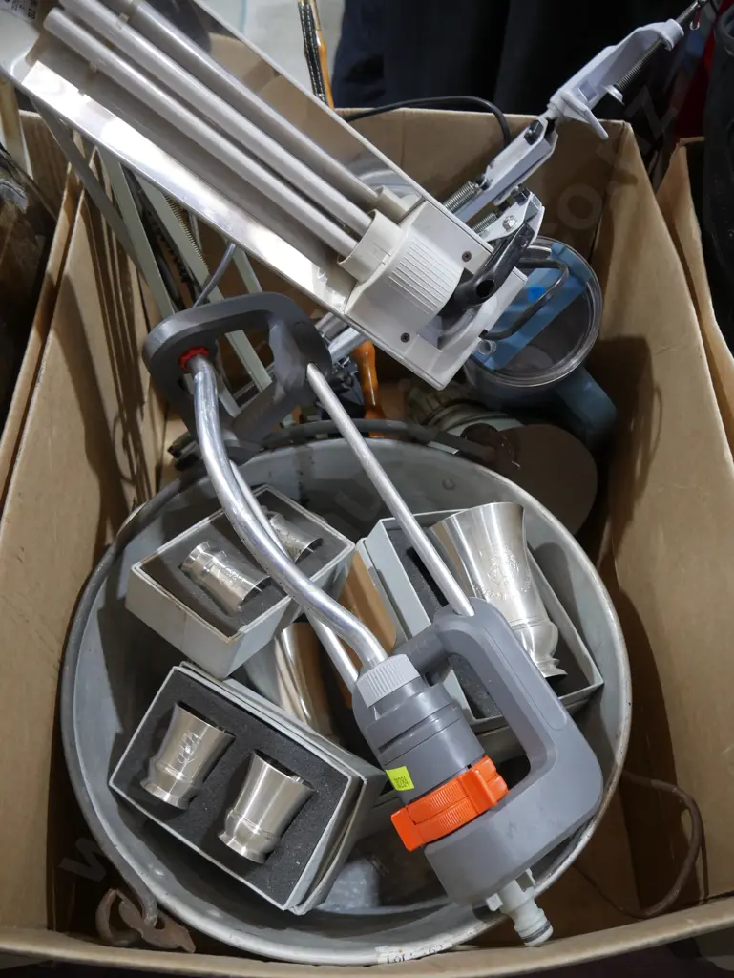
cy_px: 489
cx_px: 367
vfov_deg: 63.4
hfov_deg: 49.8
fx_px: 791
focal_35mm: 28
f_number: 3.5
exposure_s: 1/60
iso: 640
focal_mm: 14
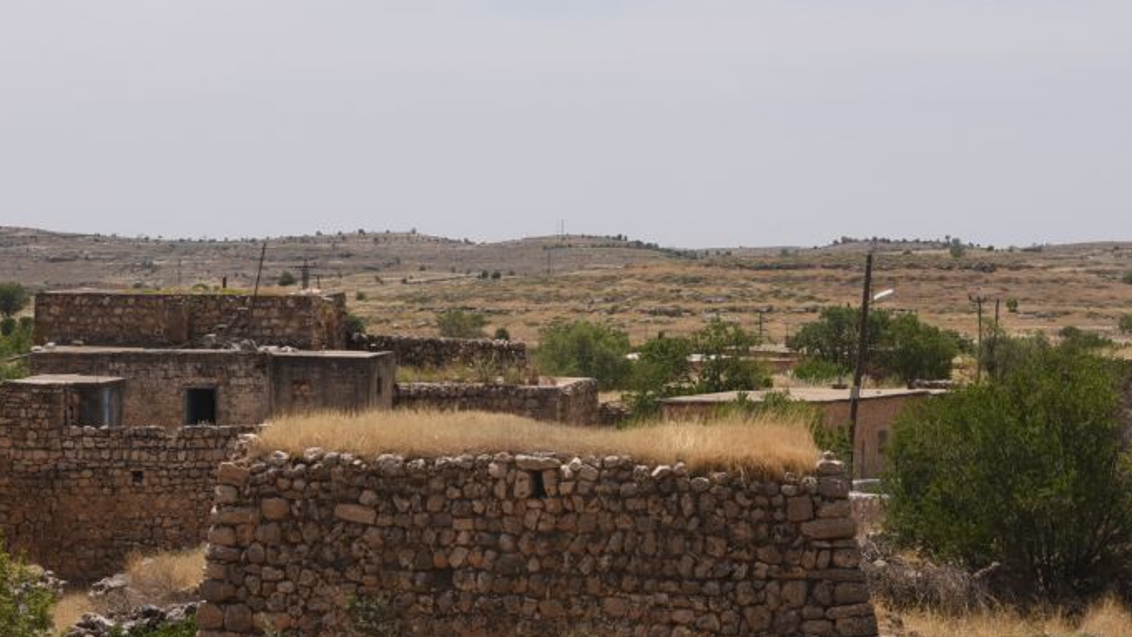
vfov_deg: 19.4
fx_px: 1861
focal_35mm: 62
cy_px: 395
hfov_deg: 33.8
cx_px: 638
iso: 160
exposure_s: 1/250
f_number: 13
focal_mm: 31
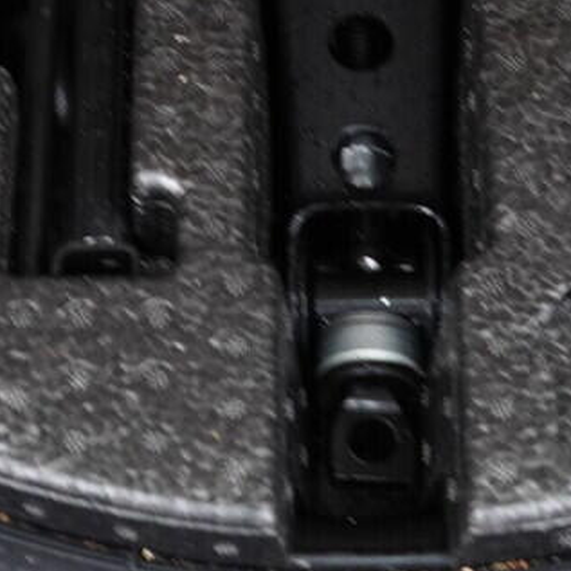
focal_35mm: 139
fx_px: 2594
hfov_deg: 12.6
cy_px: -47
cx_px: 299
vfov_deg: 12.4
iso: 800
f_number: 2.8
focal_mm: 24
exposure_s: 1/40
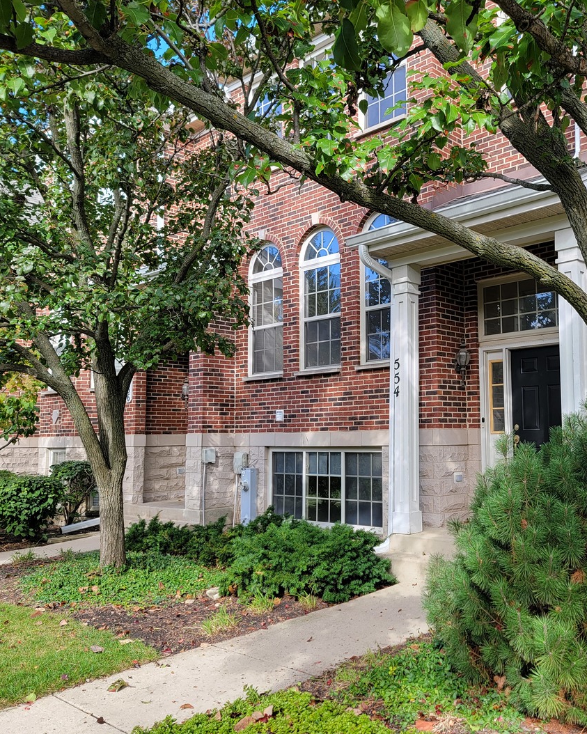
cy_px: 360
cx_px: 409
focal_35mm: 32
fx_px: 695
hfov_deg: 44.8
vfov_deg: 55.7
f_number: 1.8
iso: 16
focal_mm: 6.7
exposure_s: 1/137
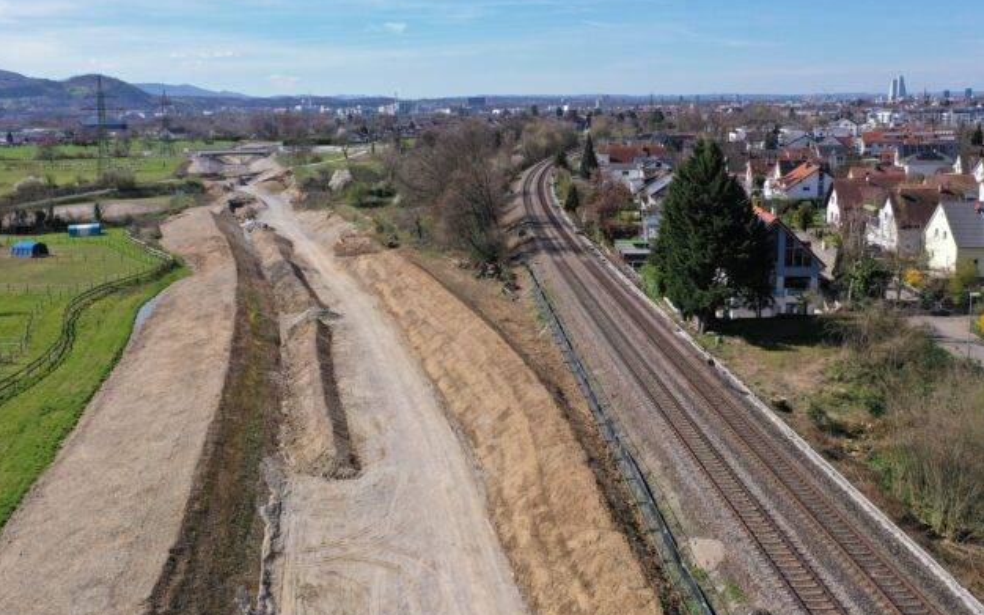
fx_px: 938
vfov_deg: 36.2
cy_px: 258
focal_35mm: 35
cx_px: 446
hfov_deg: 55.2
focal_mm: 10.26
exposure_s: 1/2000
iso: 100
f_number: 2.8
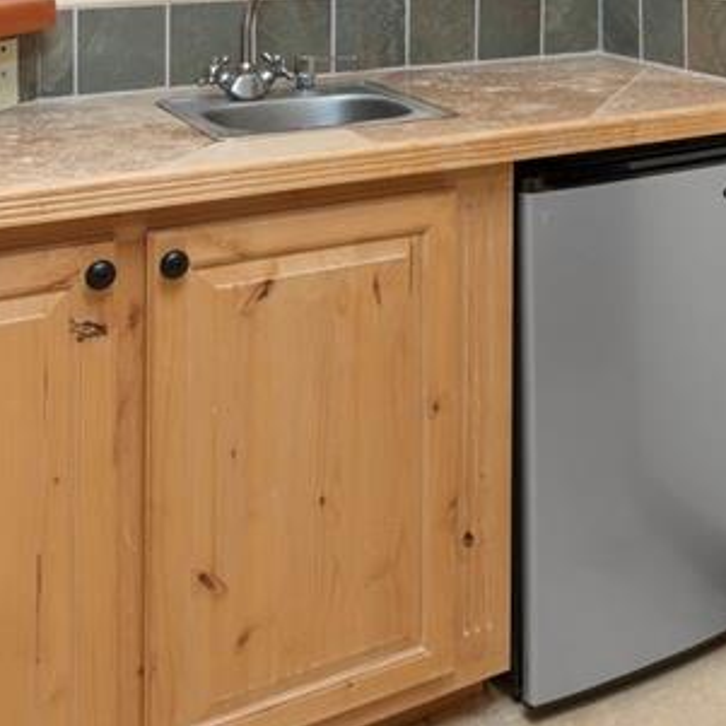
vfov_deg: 29.6
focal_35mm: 52
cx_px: 596
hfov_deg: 31.8
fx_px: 1234
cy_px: -69
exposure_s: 1/25
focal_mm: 18
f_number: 9
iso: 400
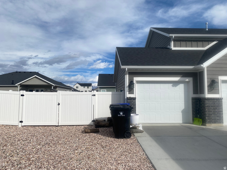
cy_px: 85
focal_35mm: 26
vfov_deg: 53.1
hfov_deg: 67.3
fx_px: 170
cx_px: 114
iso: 32
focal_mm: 4.25
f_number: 1.8
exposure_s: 1/6061
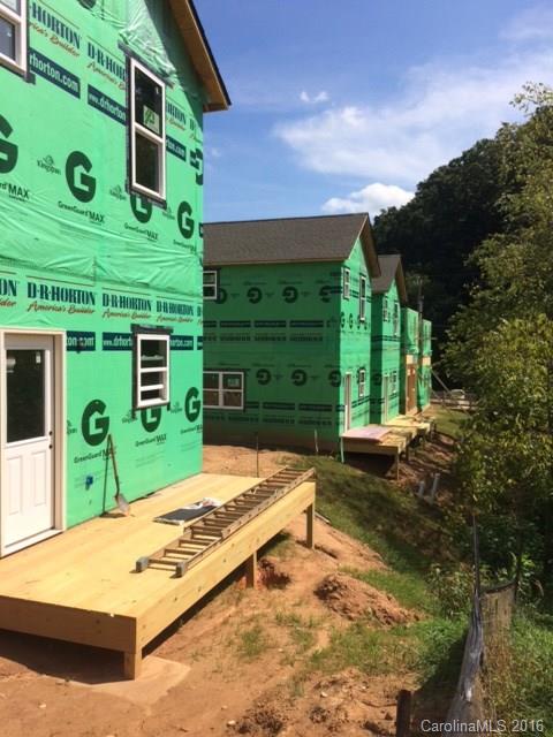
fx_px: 618
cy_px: 368
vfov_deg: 61.7
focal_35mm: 29
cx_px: 276
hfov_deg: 48.2
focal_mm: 4.15
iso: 32
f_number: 2.2
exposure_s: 1/2933
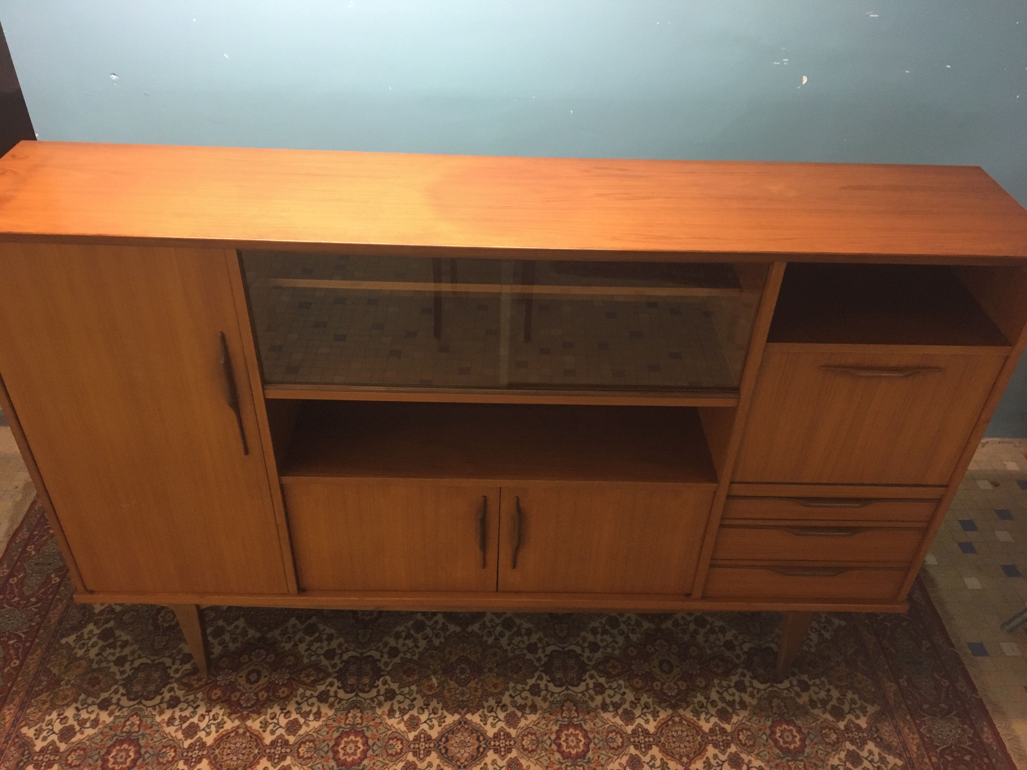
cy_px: 385
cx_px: 514
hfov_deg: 61.7
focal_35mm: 29
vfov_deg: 48.2
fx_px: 860
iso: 200
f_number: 2.2
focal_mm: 4.15
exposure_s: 1/33
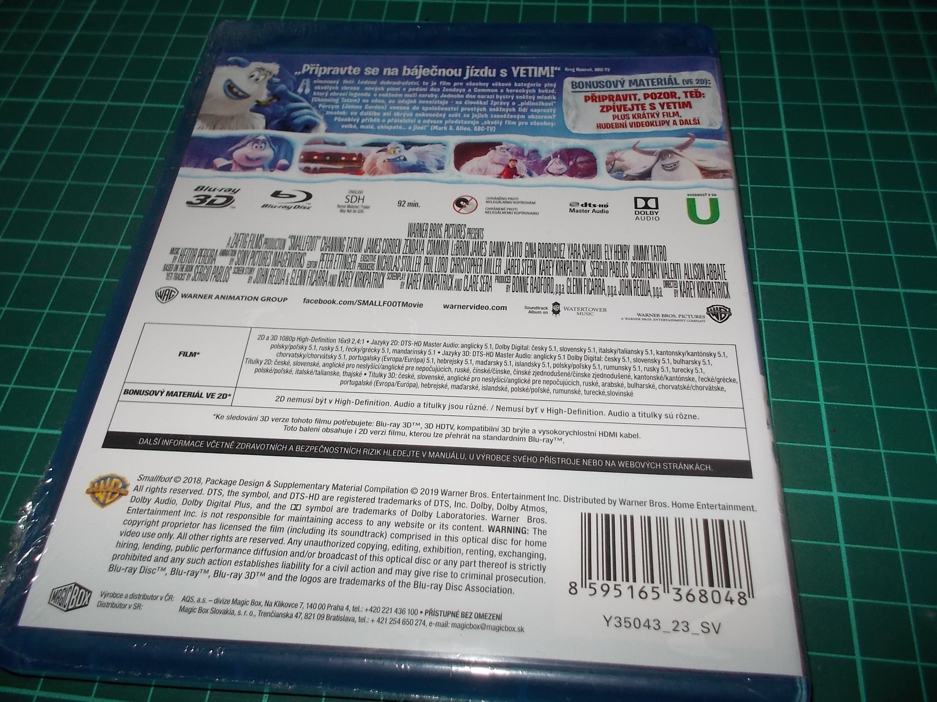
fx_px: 785
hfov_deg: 61.7
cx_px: 468
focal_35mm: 29
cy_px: 351
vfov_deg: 48.2
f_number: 3.3
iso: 200
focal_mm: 4.1
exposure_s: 1/30
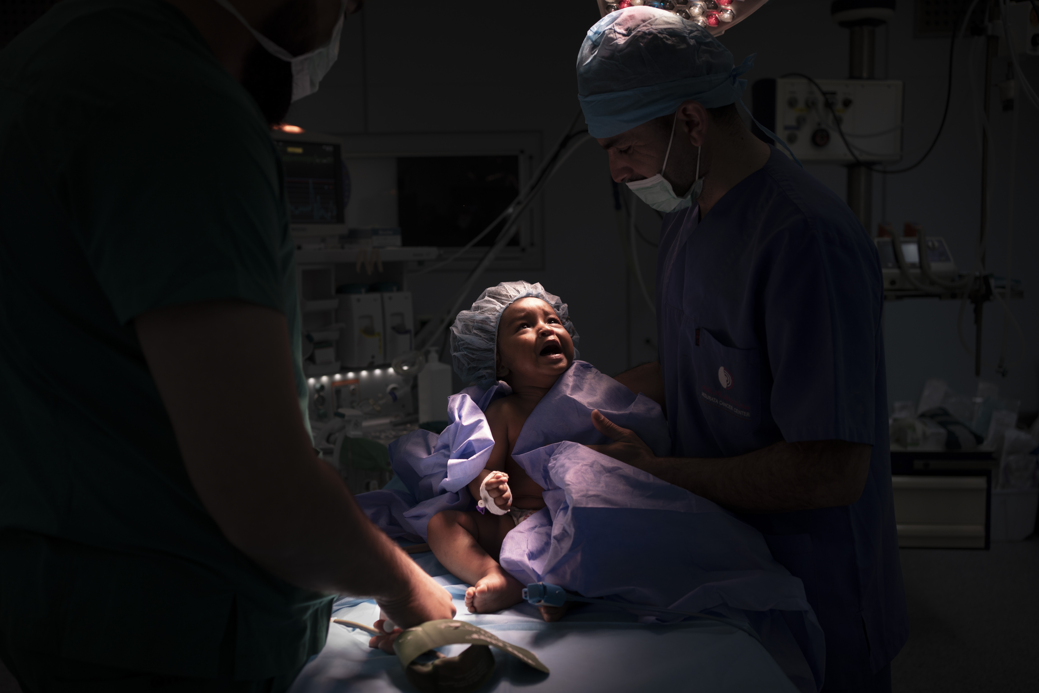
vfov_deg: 37.9
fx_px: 1010
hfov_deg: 54.4
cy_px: 346
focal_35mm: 35
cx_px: 520
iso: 100
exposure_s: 1/160
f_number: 3.2
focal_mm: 35
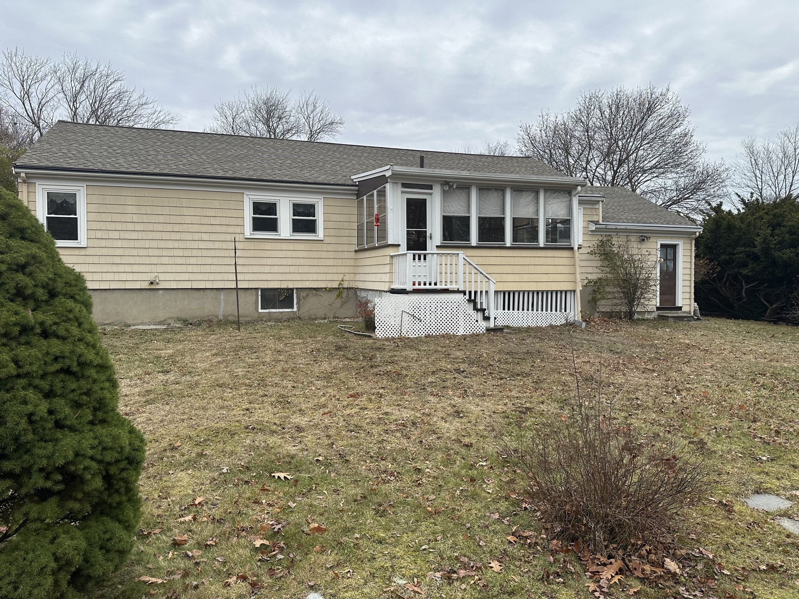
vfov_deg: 56.8
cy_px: 300
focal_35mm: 24
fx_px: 554
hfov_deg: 71.6
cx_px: 400
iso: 80
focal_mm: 6.86
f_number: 1.78
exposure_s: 1/980
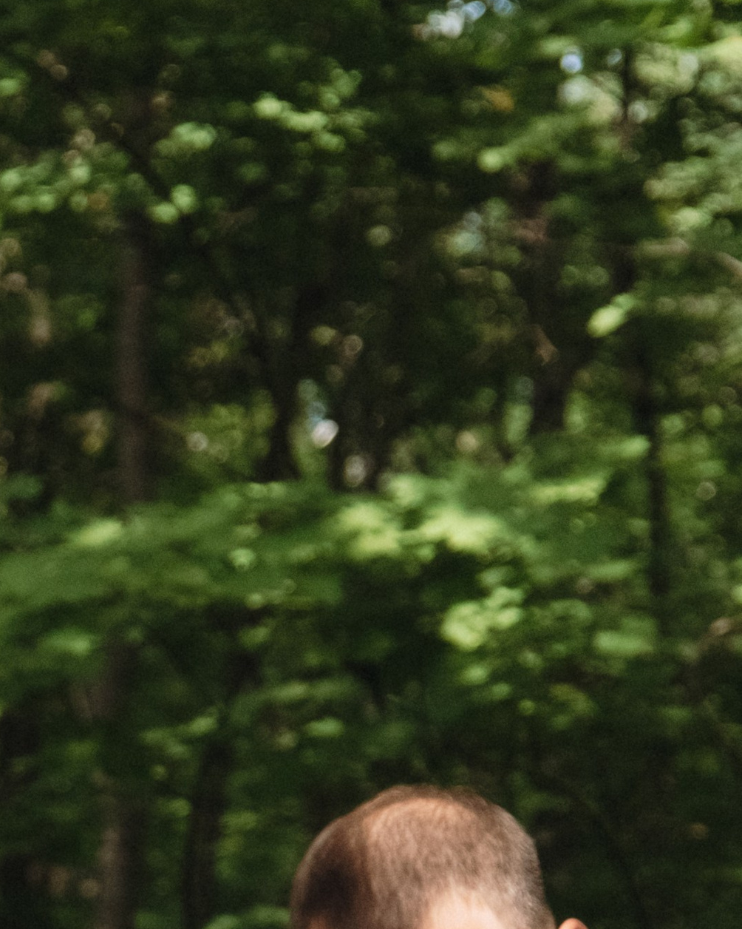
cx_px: 146
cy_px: 1266
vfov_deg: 12.0
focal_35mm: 155
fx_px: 4257
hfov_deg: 9.9
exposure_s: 1/2000
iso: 640
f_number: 3.6
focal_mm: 35.8
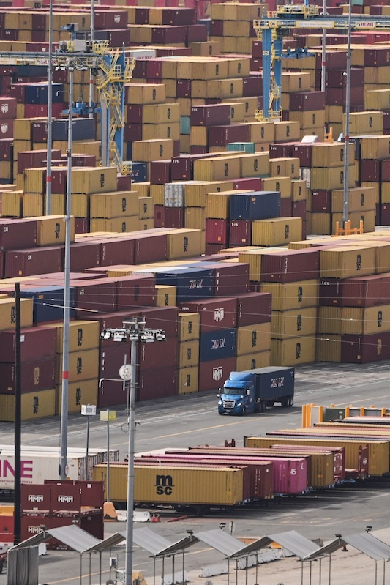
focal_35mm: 676
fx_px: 10979
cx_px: 154
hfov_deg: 2.0
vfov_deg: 3.1
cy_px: 293
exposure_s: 1/3200
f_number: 5.6
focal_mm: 300
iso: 320
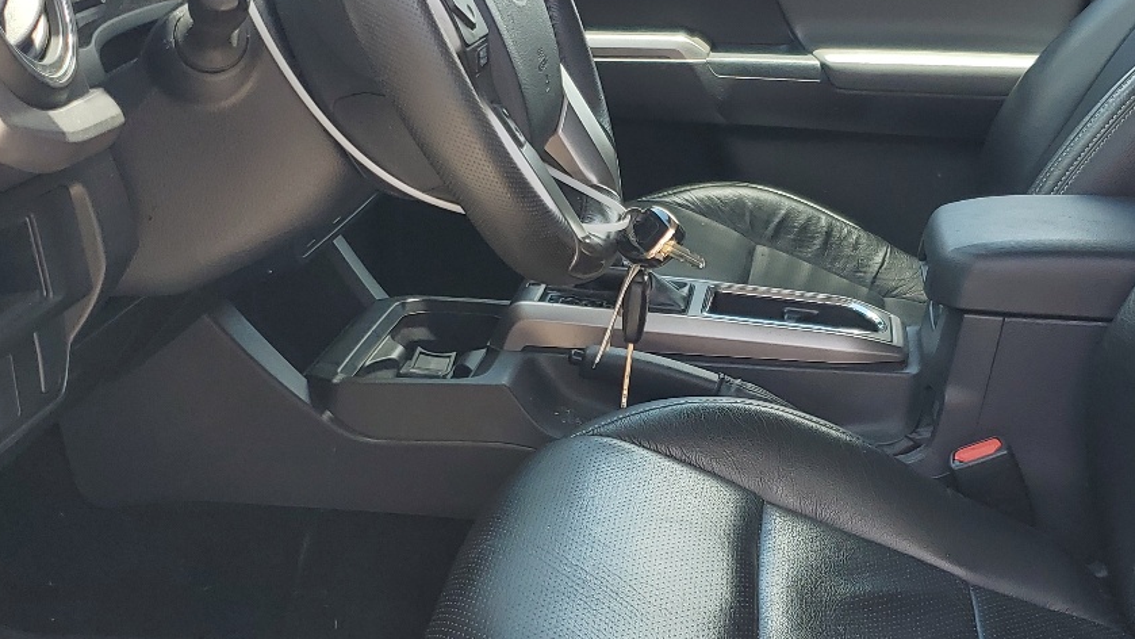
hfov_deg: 38.3
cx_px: 702
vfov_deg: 22.2
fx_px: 1625
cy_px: 348
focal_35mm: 54
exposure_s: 1/417
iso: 50
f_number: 1.5
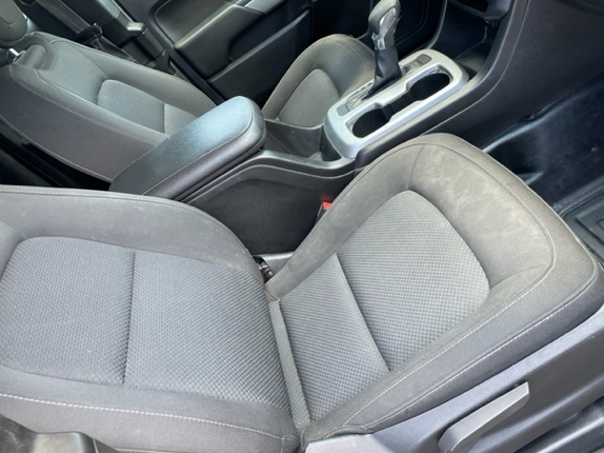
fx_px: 506
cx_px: 317
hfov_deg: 61.6
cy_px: 233
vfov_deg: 48.2
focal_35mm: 29
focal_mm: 4.2
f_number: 1.6
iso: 100
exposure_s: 1/121
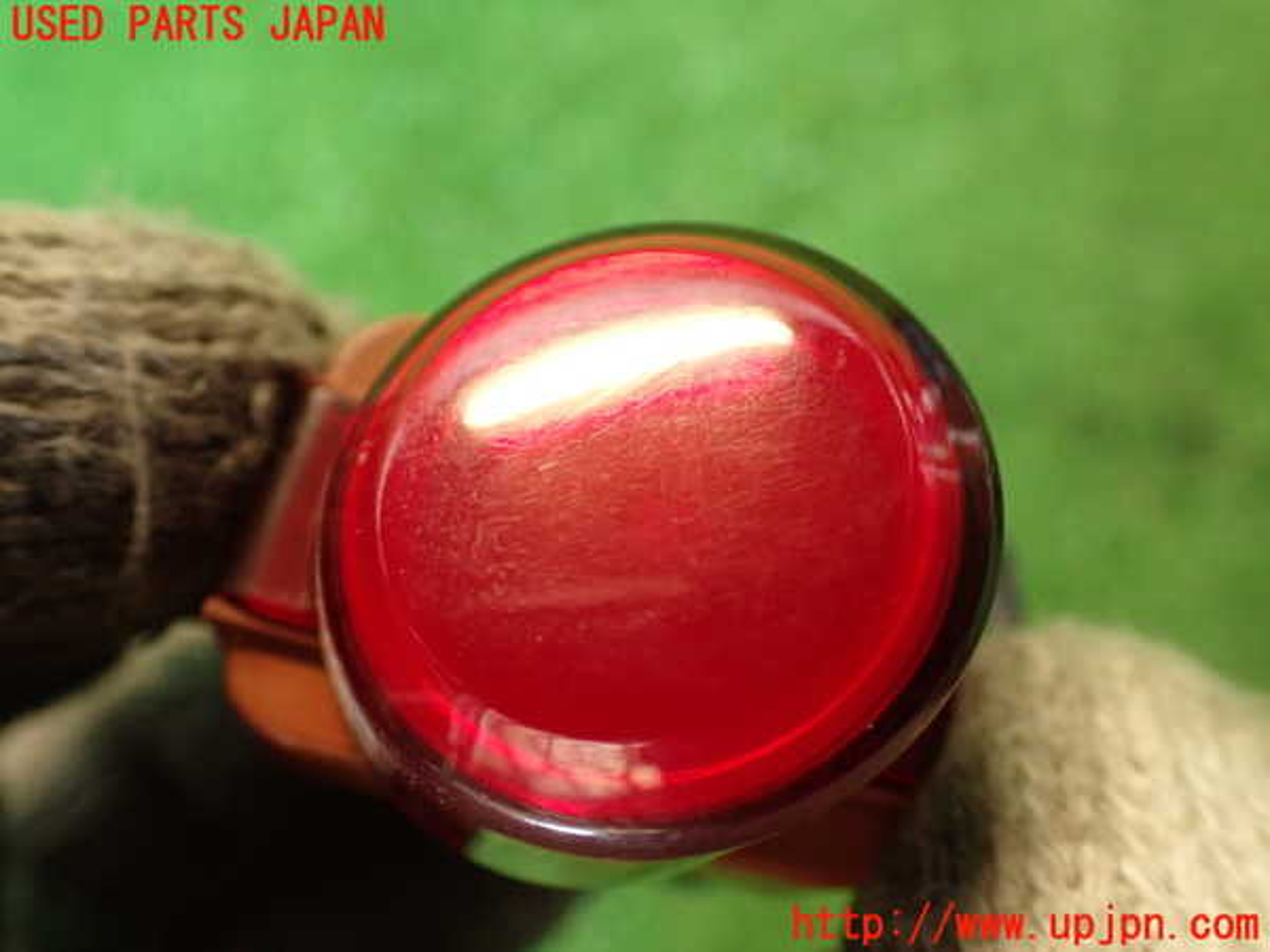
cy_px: 476
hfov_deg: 56.8
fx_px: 1174
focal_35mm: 32
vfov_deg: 44.2
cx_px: 635
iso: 400
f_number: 2.4
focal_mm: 5.79
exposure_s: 1/30
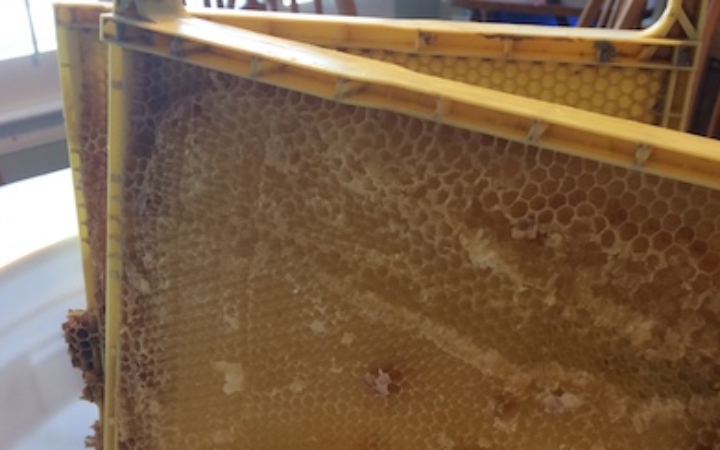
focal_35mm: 42
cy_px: 346
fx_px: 824
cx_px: 354
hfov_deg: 47.2
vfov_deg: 30.0
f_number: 2.2
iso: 64
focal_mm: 4.15
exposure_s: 1/30
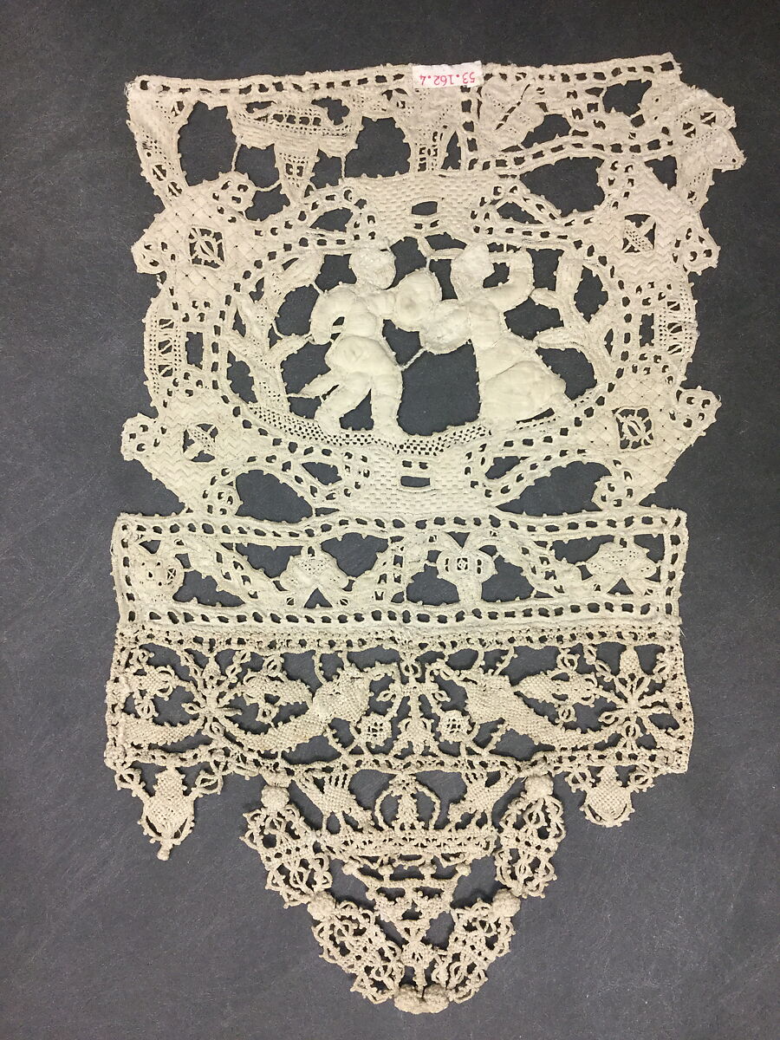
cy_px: 520
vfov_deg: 58.4
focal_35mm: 31
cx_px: 390
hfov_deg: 45.4
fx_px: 931
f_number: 2.4
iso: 80
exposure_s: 1/30
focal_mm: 3.3
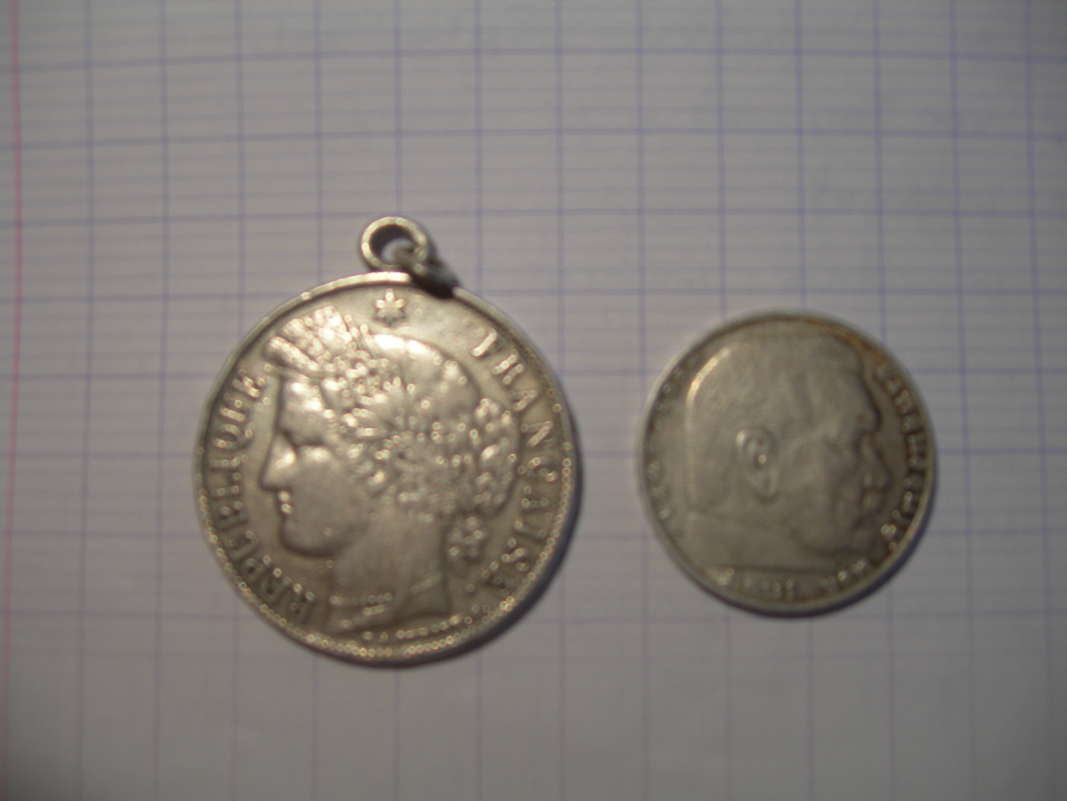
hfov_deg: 49.0
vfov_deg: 37.7
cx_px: 534
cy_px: 400
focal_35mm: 38
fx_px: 1171
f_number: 2.8
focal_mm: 7.8
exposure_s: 1/28.6
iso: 50
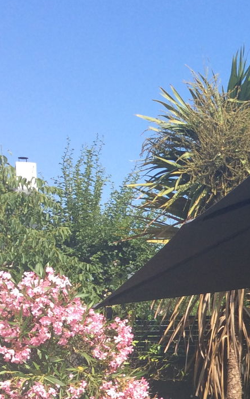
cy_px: 326
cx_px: 371
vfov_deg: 26.3
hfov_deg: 15.6
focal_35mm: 77
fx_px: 839
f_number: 2.4
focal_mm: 3.3
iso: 32
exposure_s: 1/752
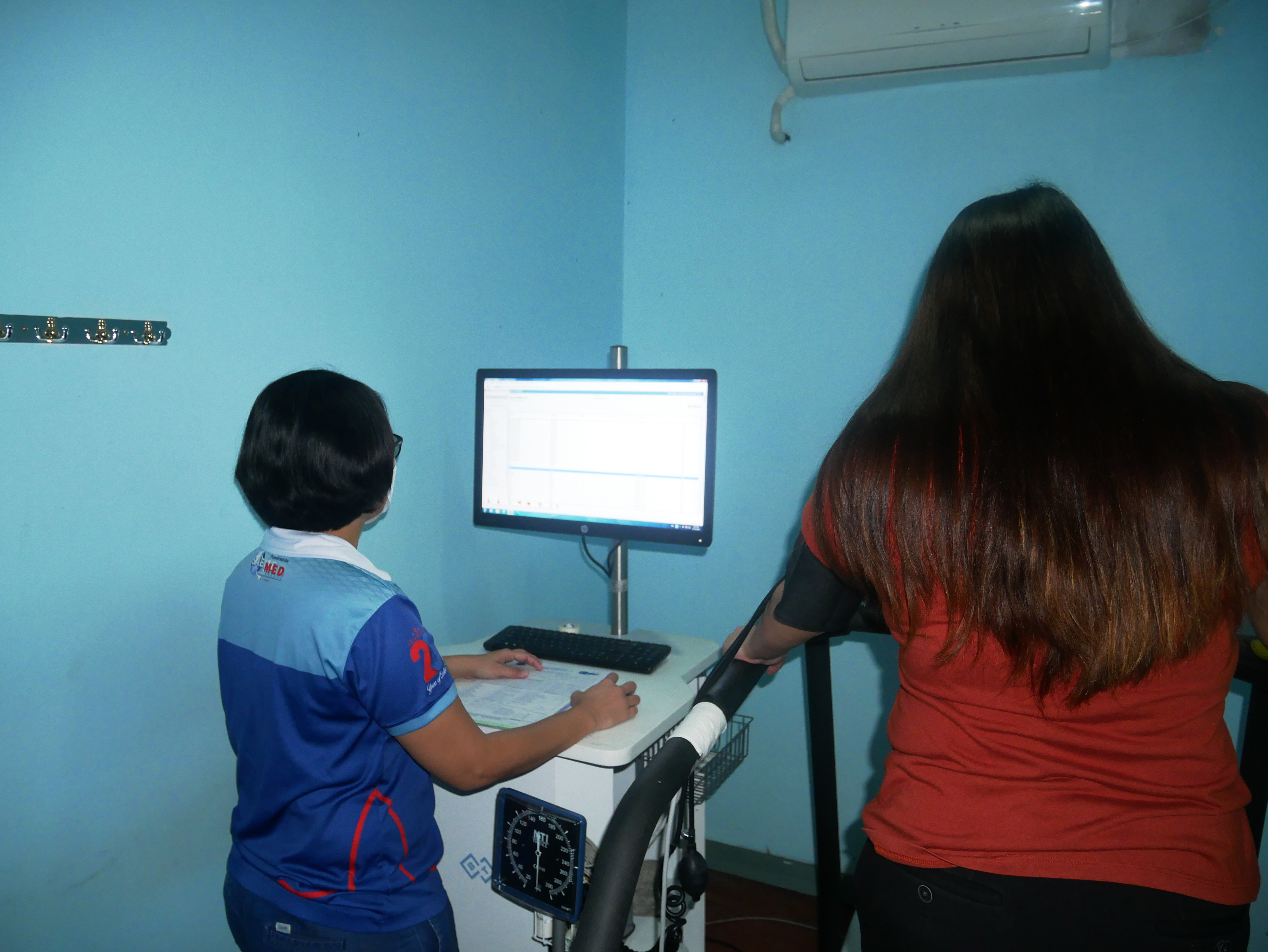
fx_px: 879
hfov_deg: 71.6
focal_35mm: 24
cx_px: 634
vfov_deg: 56.9
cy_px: 476
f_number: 3.5
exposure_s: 1/60
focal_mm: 12
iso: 800
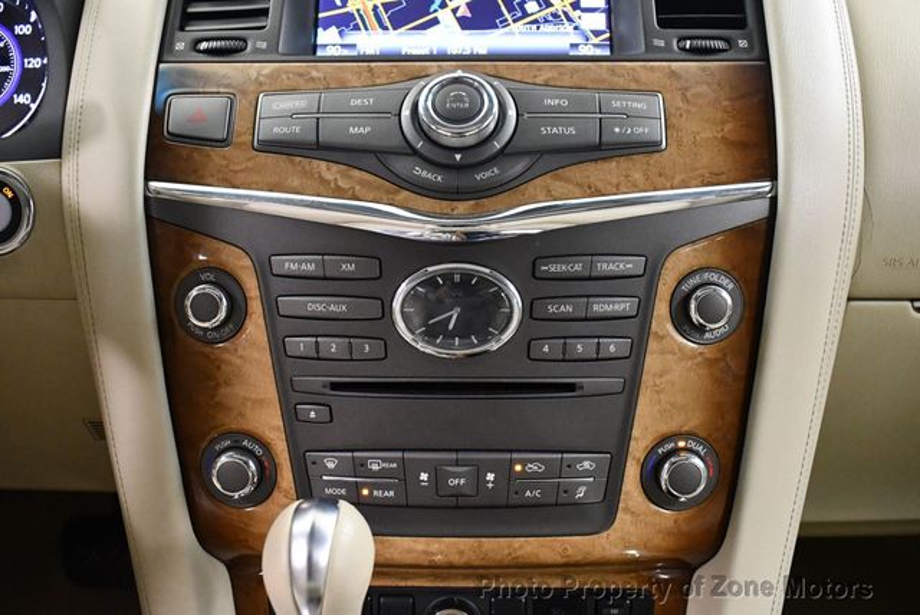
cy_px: 308
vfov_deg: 36.9
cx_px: 460
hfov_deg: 53.1
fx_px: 921
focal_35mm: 36
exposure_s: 1/100
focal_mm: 18
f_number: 3.5
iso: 3200
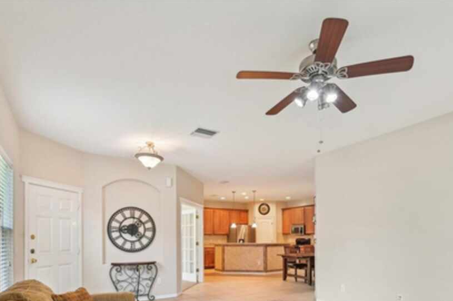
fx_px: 277
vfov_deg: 53.8
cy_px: 235
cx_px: 245
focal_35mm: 22
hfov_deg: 78.5
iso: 400
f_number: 8
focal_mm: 14
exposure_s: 1/8
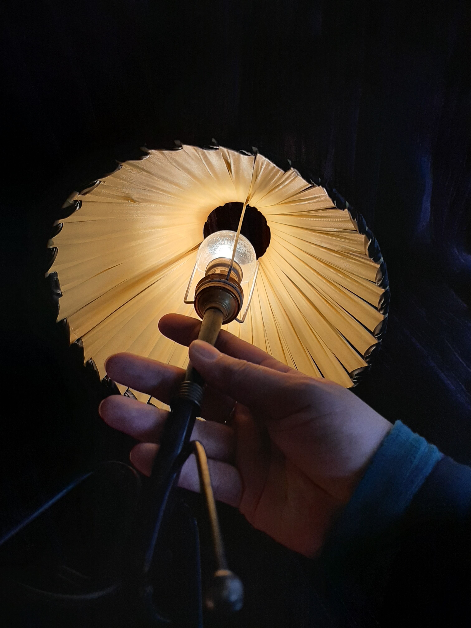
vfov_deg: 67.3
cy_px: 314
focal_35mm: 26
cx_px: 236
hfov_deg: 53.1
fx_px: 472
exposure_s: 1/196
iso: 40
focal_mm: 3.93
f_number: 1.7
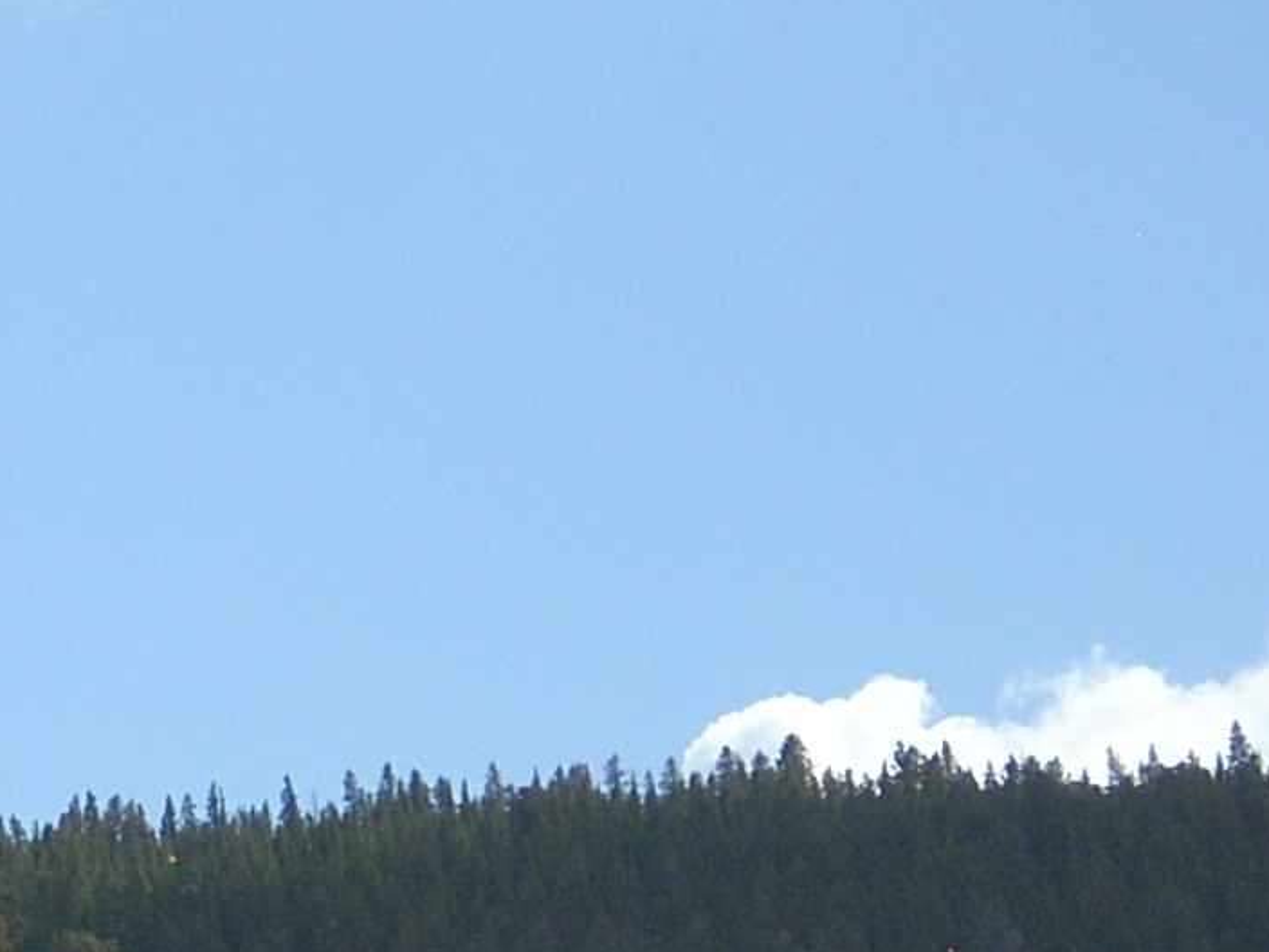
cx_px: -525
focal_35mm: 411
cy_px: 1231
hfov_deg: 4.8
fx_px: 15067
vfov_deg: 3.6
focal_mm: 18.6
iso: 64
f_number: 5.2
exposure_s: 1/439
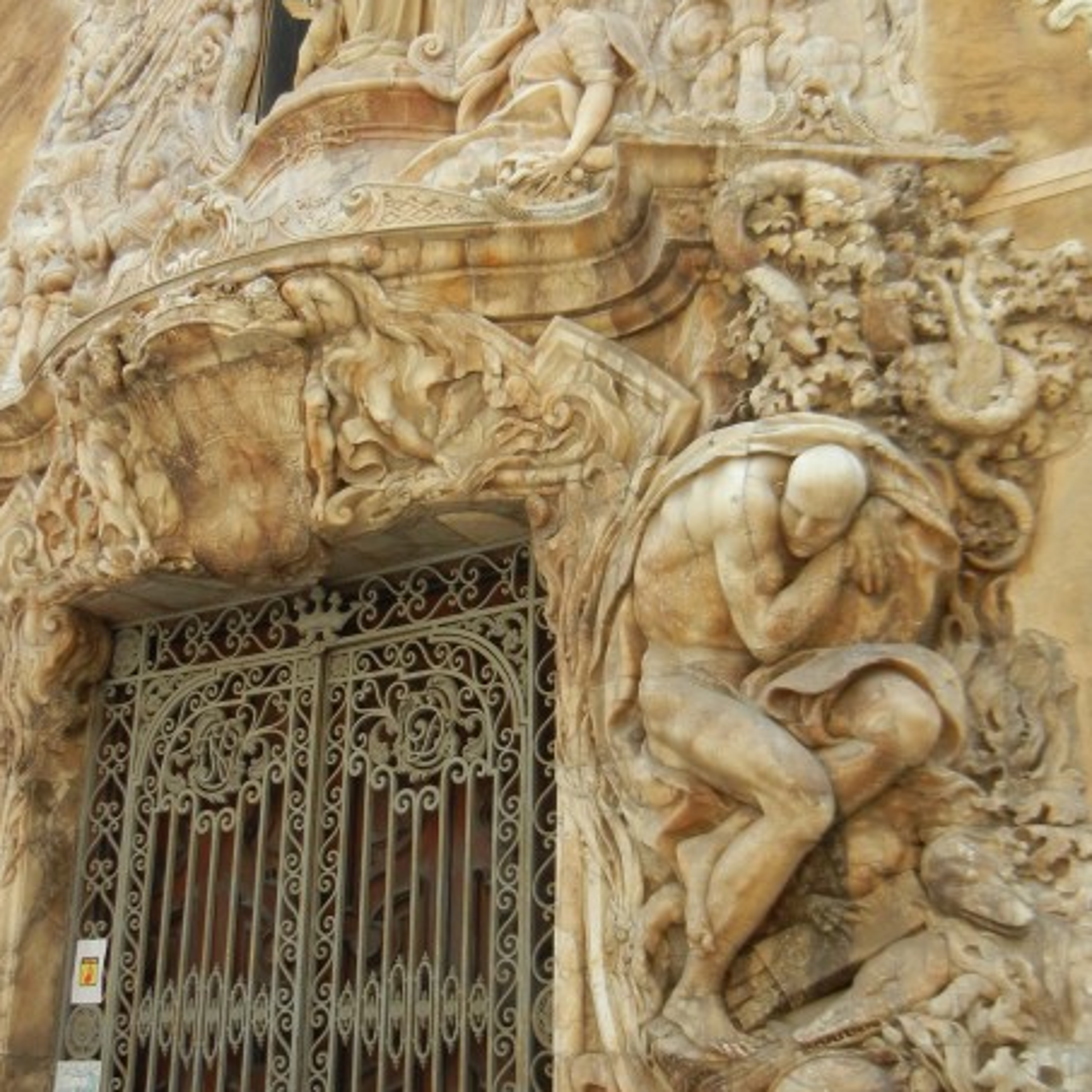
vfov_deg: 37.5
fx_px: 1606
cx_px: 497
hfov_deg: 37.5
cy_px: 574
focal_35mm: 45
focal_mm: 5.4
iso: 160
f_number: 3.5
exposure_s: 1/280
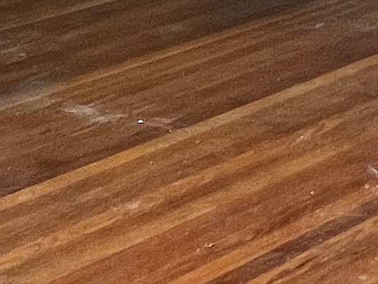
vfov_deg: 13.1
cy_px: -207
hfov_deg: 16.5
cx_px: 638
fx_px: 1125
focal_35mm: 103
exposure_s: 1/120
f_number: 1.8
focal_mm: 1.57
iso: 80
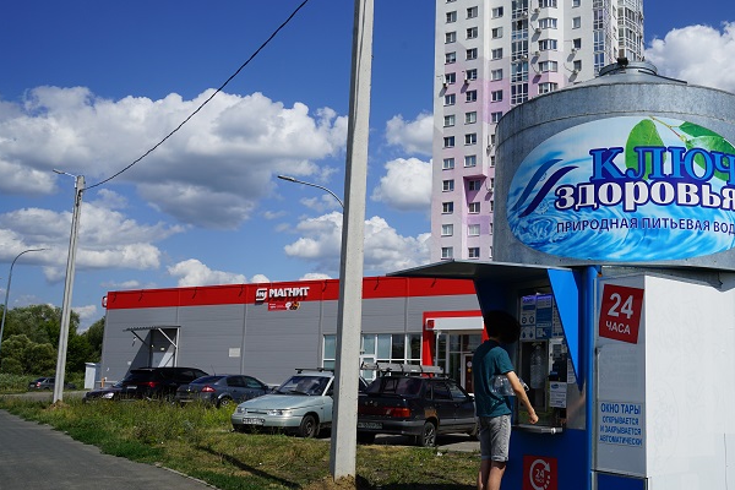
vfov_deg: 36.9
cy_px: 248
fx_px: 735
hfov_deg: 52.3
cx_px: 481
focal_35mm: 36
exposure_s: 1/250
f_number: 11
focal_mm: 27
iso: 100
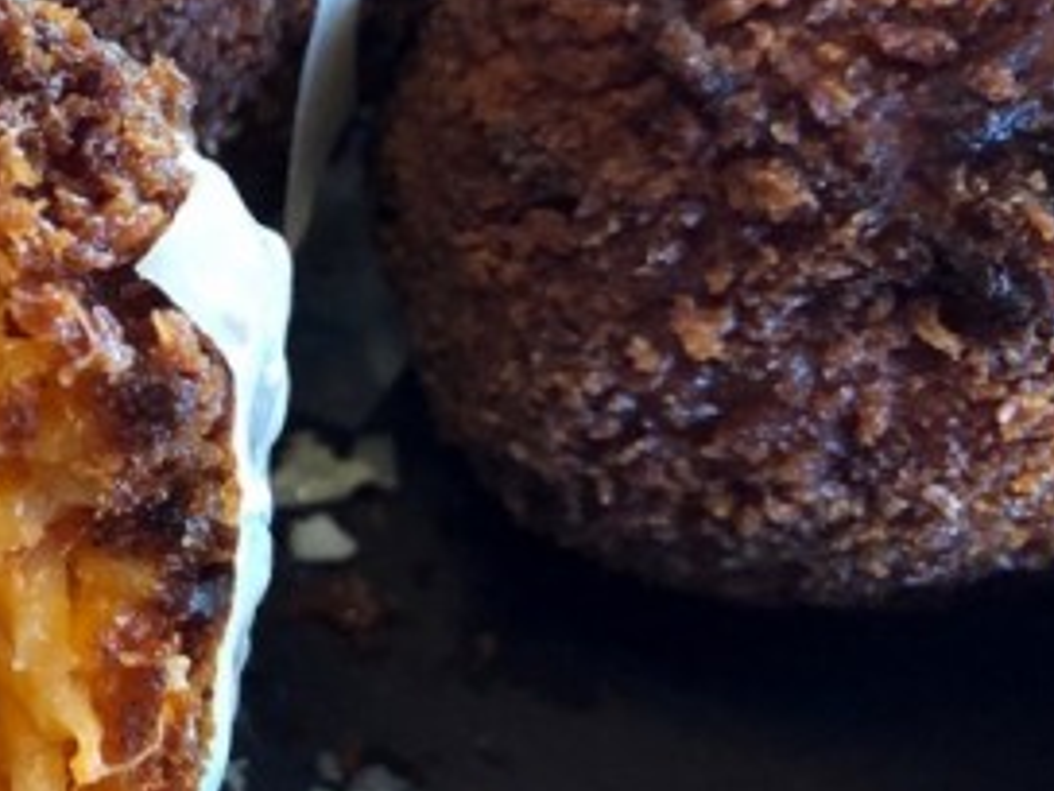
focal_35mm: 72
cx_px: -205
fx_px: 2192
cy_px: 293
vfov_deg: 20.4
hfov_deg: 24.5
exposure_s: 1/15
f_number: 1.8
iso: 100
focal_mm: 3.99
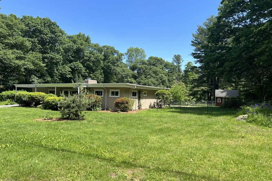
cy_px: 91
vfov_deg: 46.4
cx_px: 140
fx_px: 212
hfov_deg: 65.5
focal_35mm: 28
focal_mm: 5.7
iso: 50
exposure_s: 1/1869
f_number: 1.5
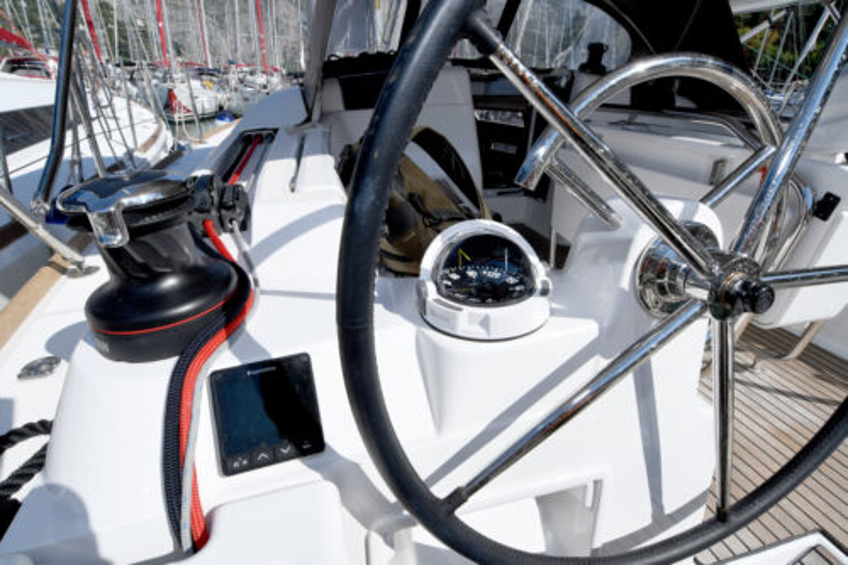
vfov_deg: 67.3
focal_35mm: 18
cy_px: 282
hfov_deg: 90.0
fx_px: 424
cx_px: 424
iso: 100
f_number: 9
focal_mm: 12
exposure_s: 1/400
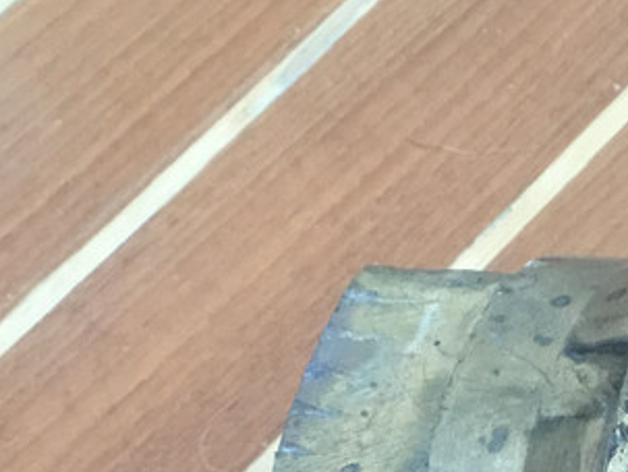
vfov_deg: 13.3
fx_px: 1980
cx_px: 472
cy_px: 559
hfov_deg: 17.9
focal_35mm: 109
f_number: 2.4
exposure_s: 1/33
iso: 125
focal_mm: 3.3
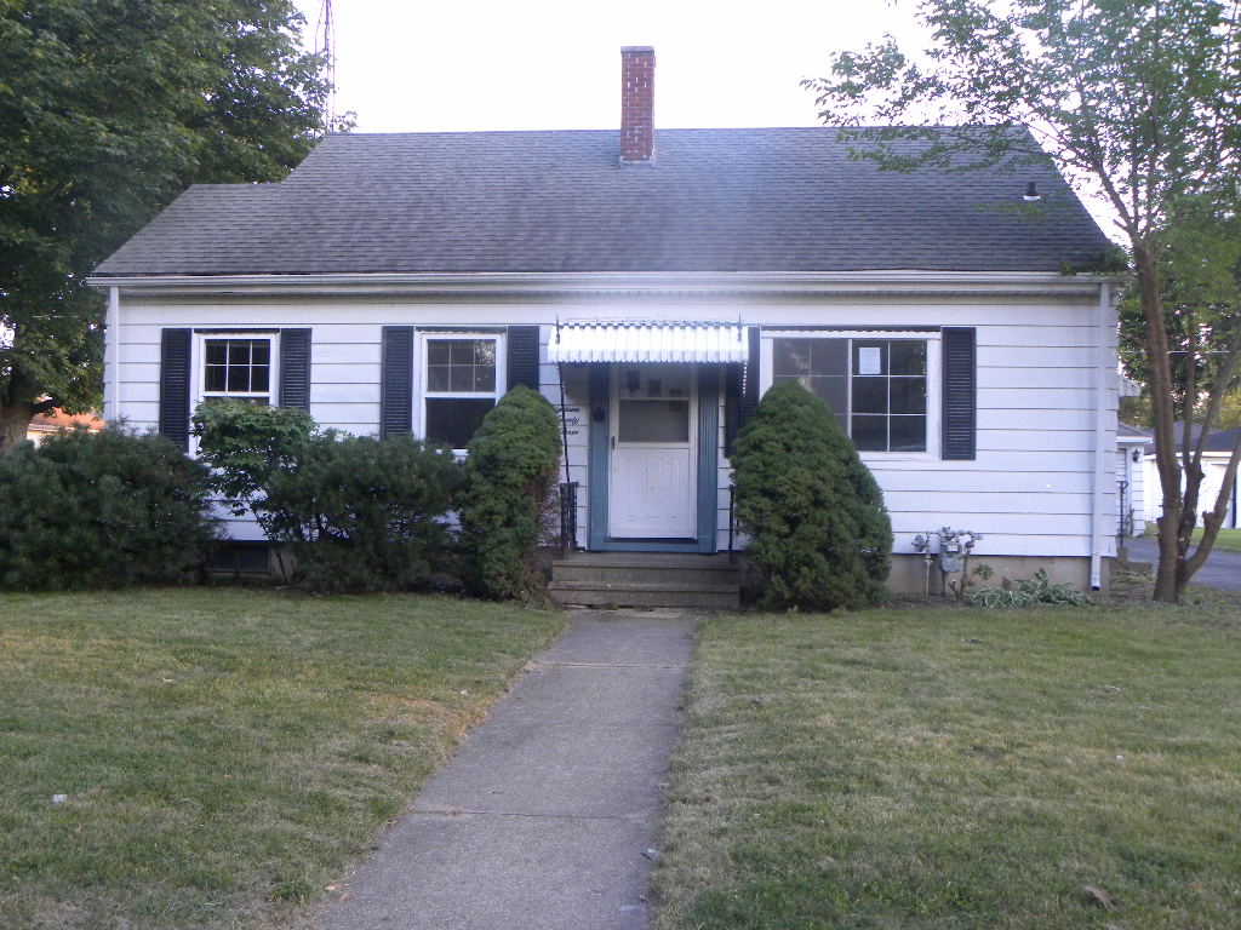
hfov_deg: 55.4
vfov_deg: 42.9
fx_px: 1183
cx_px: 620
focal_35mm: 33
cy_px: 465
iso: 243
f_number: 2.8
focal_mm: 5.9
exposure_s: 1/69.4
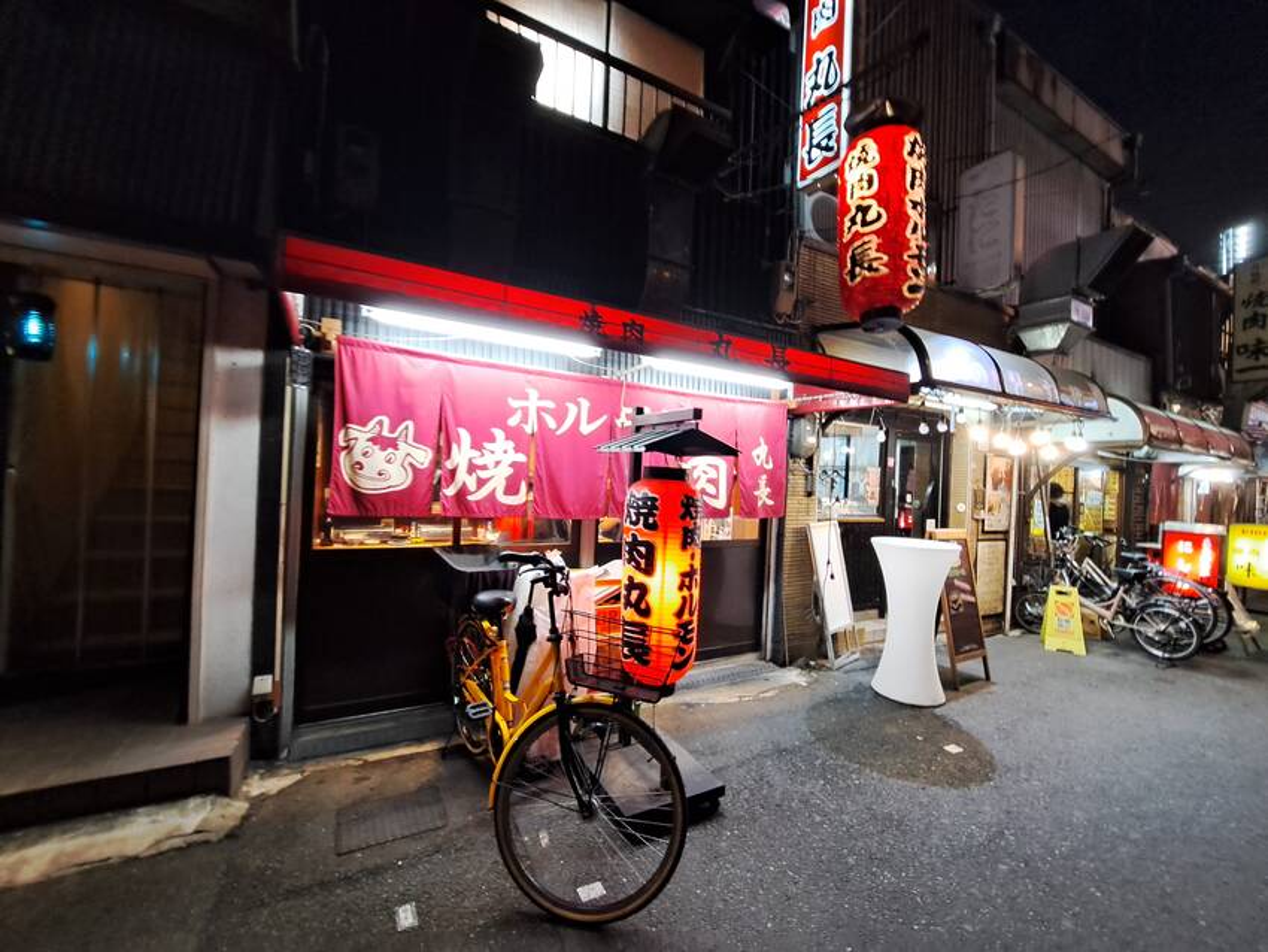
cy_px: 476
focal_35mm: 13
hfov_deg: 106.2
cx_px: 634
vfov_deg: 89.9
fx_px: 476
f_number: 2.2
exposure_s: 1/25
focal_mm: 1.74
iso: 200
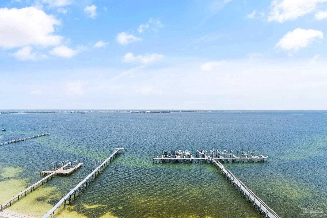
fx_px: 163
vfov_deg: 67.4
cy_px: 109
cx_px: 164
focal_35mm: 18
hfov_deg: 90.0
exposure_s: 1/25
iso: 160
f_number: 9
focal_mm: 12
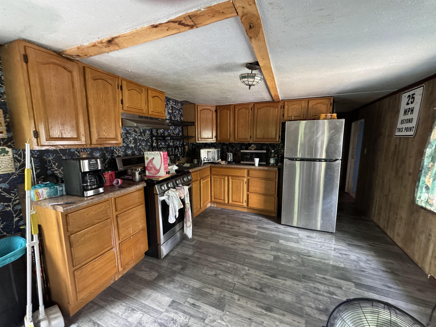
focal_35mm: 14
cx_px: 218
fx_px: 176
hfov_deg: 102.1
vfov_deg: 85.7
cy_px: 164
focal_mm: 2.22
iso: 640
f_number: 2.2
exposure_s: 1/60.2
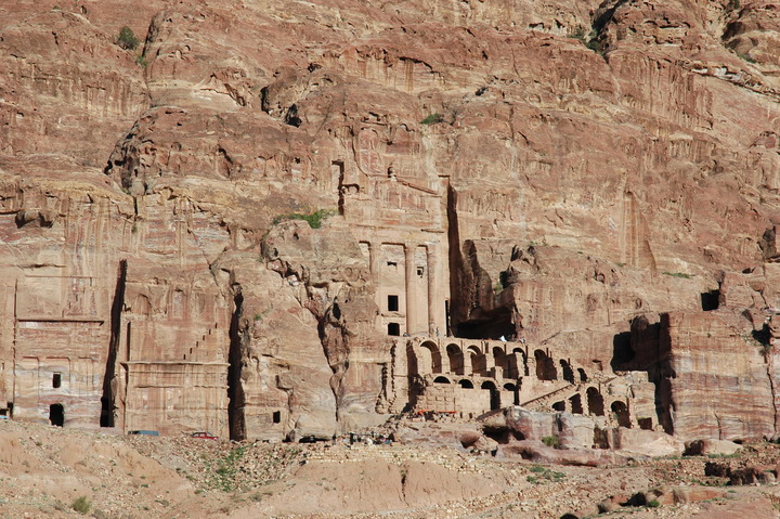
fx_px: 2273
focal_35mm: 105
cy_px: 260
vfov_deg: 13.0
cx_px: 390
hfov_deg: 19.5
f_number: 10
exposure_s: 1/400
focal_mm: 70
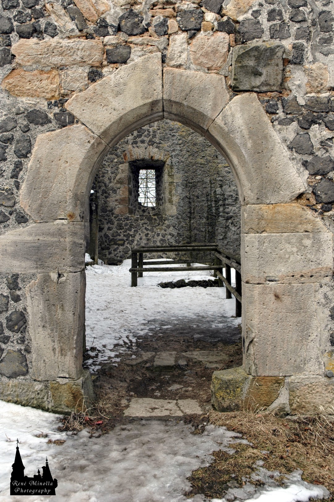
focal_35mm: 38
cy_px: 251
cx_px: 167
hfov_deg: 35.4
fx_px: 523
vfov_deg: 51.3
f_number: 8
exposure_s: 1/250
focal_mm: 25
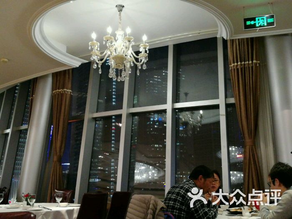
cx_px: 146
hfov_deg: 65.3
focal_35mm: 27
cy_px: 110
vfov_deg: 51.4
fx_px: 228
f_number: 2.2
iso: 400
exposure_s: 1/25
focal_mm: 4.5
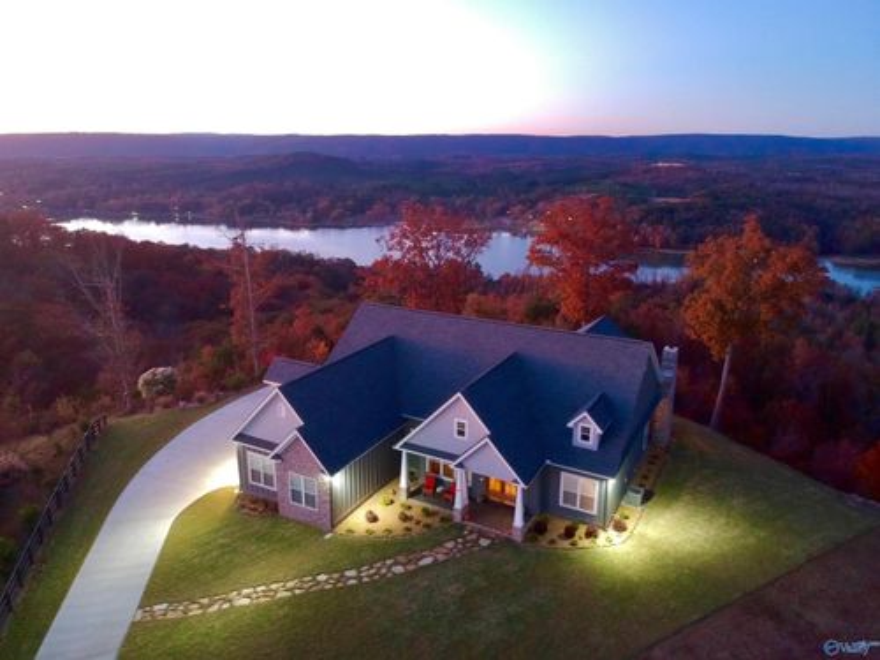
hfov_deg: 69.4
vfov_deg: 54.9
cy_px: 330
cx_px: 440
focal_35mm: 25
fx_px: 636
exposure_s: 1/3
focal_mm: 4.49
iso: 800
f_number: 2.6
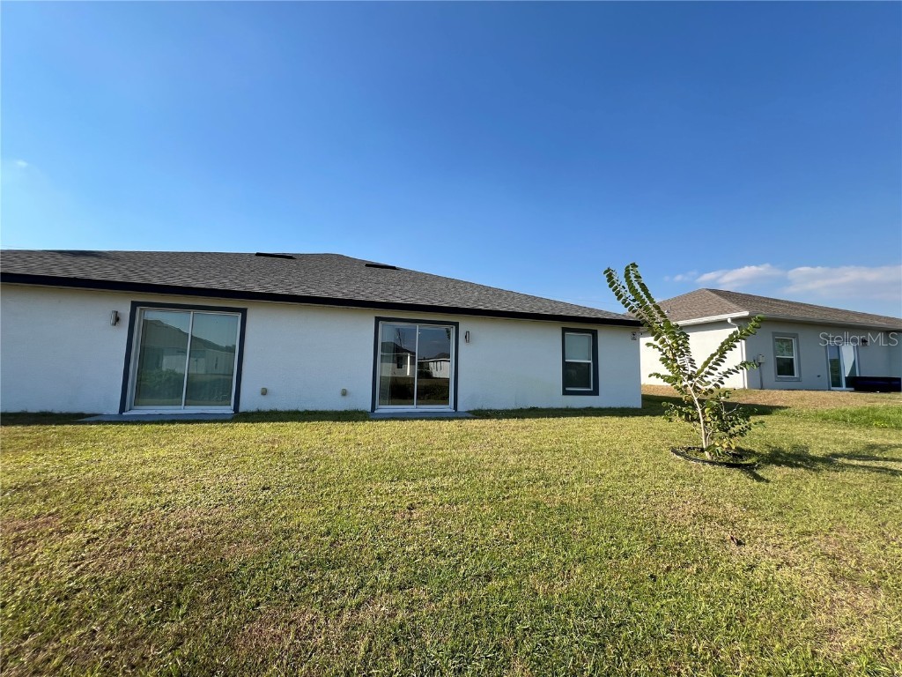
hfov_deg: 106.2
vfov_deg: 89.9
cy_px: 338
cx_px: 451
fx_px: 339
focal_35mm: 13
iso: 32
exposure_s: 1/1357
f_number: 1.8
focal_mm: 1.57
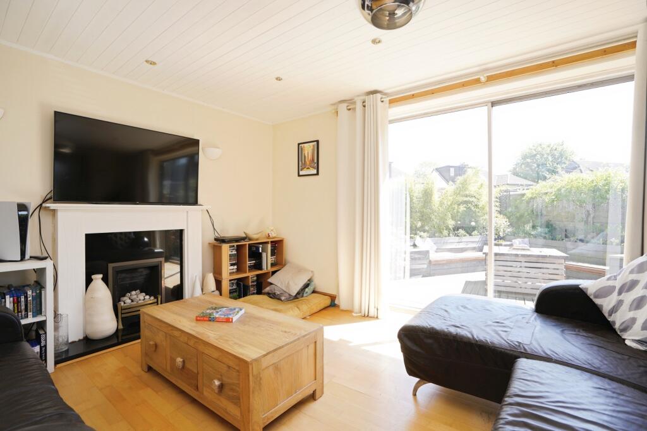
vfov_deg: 73.8
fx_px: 288
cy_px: 216
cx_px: 324
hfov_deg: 96.7
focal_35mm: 16
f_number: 5.6
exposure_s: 1/125
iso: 400
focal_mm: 16
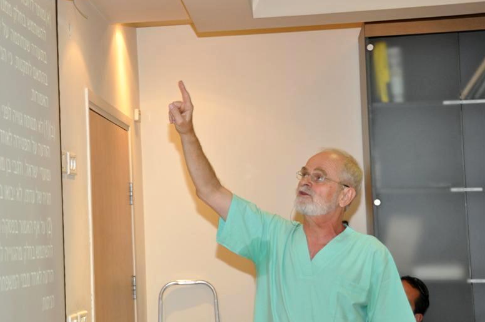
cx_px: 166
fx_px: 1117
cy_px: 157
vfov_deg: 16.4
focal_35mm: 83
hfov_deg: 24.4
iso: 800
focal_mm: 42
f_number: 4.5
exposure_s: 1/60
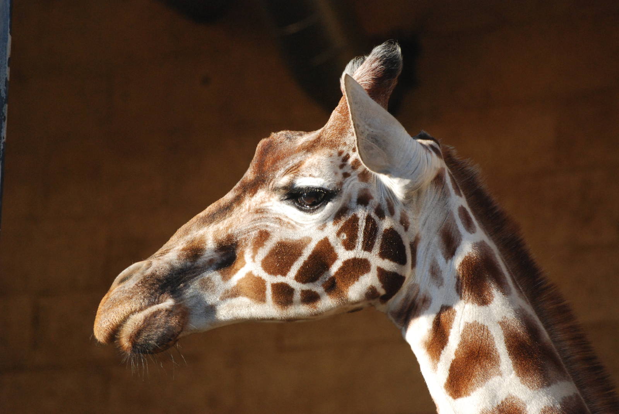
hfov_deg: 7.0
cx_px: 310
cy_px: 207
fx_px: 5035
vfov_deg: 4.7
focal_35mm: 292
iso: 1000
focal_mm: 195
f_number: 5
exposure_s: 1/1600
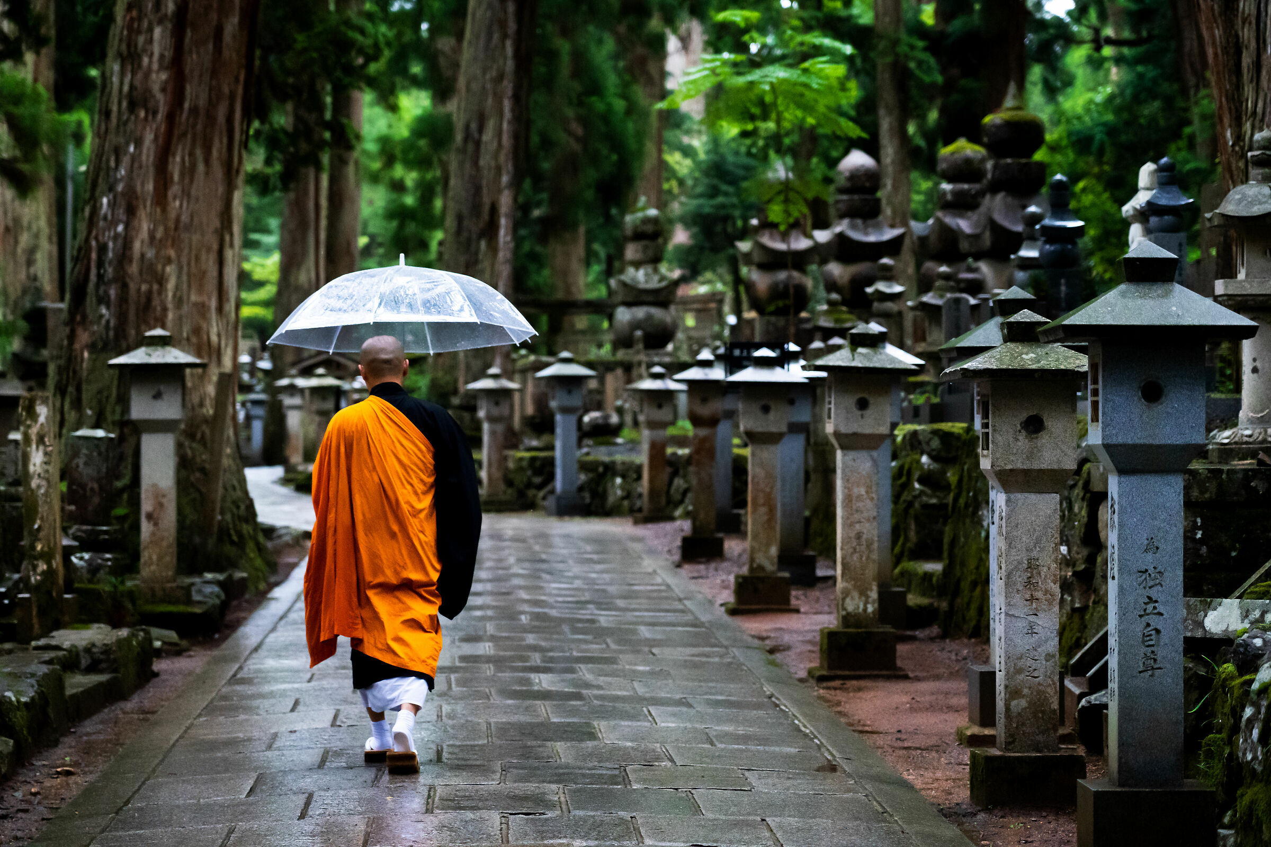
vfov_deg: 13.0
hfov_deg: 19.5
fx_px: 3707
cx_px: 636
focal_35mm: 105
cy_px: 424
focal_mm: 105
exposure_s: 1/1250
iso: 8000
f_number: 4
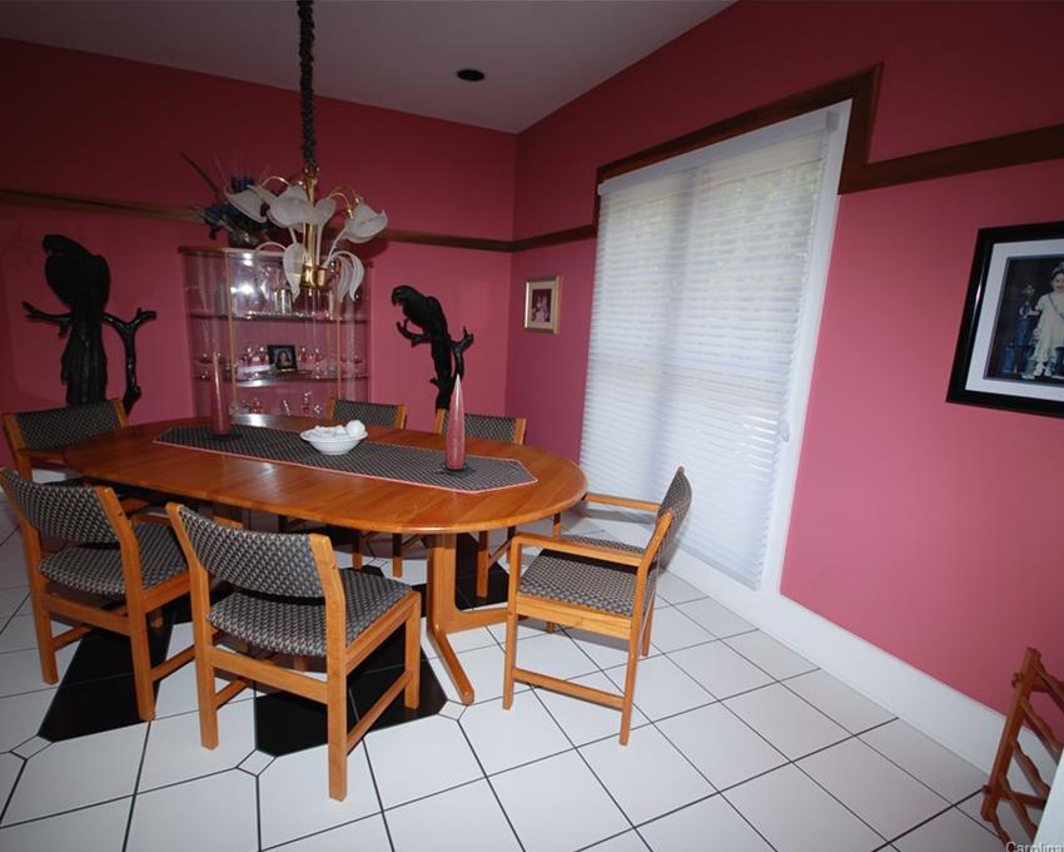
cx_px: 501
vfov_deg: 77.0
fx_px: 535
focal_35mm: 17
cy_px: 429
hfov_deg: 89.5
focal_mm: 10
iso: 200
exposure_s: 1/200
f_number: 4
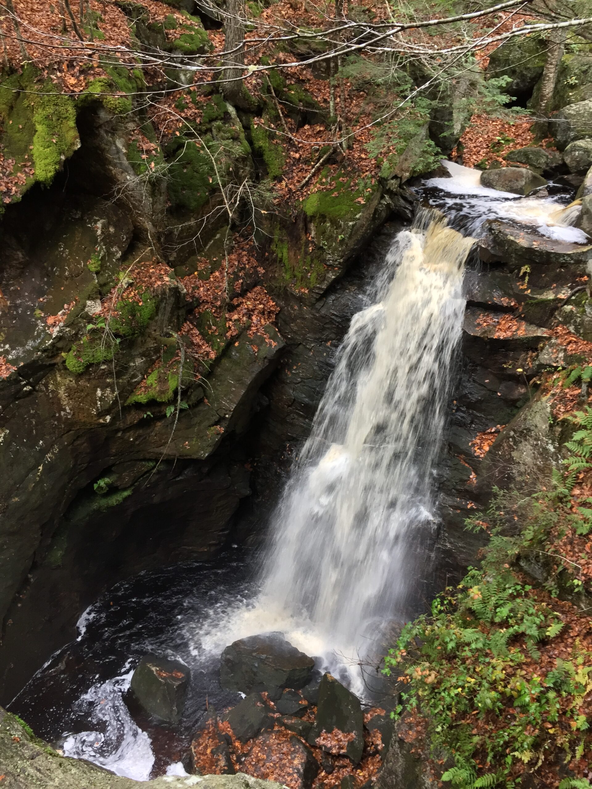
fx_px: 661
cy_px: 394
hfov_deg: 48.2
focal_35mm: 29
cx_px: 296
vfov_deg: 61.7
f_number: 2.2
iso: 125
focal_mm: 4.15
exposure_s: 1/30
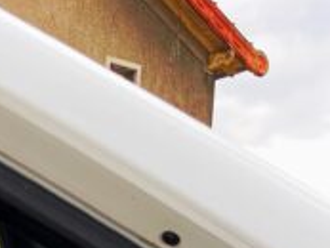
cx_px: -219
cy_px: 538
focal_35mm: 120
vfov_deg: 11.0
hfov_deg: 14.8
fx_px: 1145
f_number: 1.6
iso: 64
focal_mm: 5.1
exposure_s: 1/121
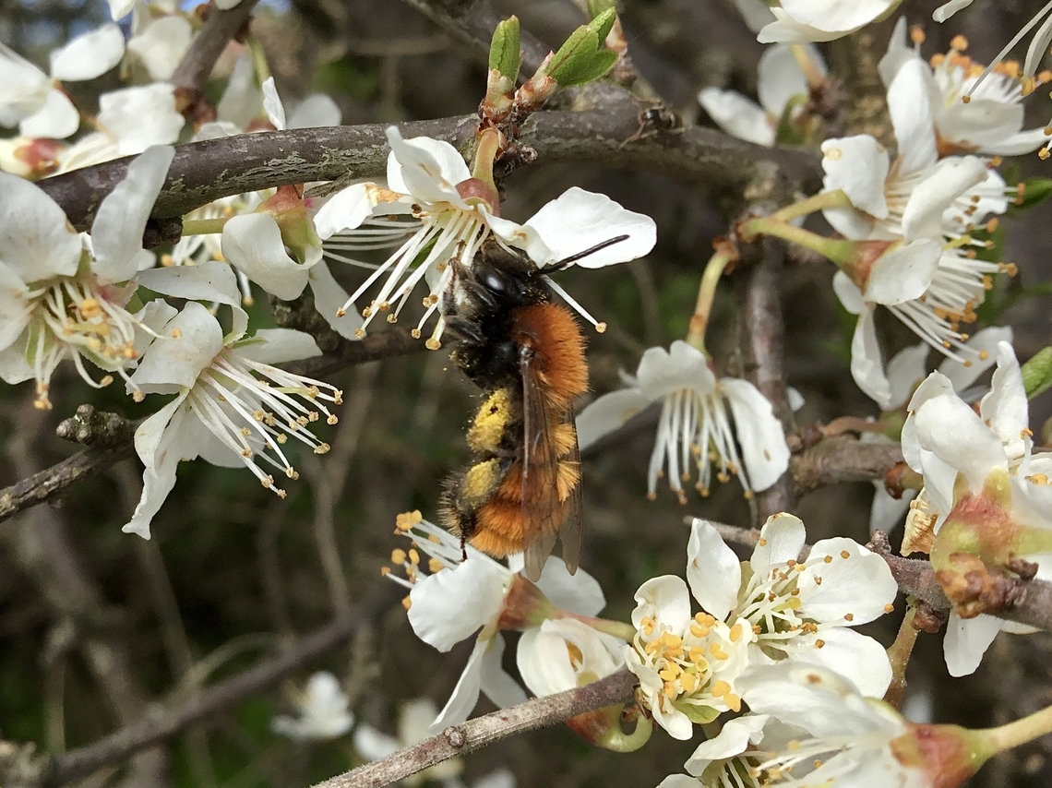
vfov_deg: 45.4
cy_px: 394
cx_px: 526
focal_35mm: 31
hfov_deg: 58.4
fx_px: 942
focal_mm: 3.3
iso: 25
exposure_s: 1/646
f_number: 2.4
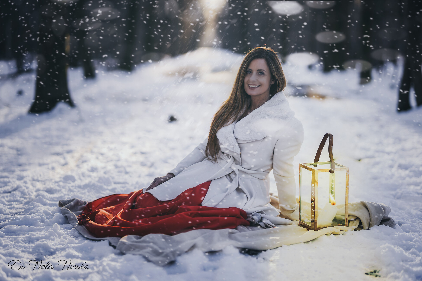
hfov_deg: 23.9
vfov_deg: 16.1
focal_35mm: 85
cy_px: 140
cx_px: 211
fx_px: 996
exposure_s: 1/1250
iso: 100
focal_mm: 85
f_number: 1.6
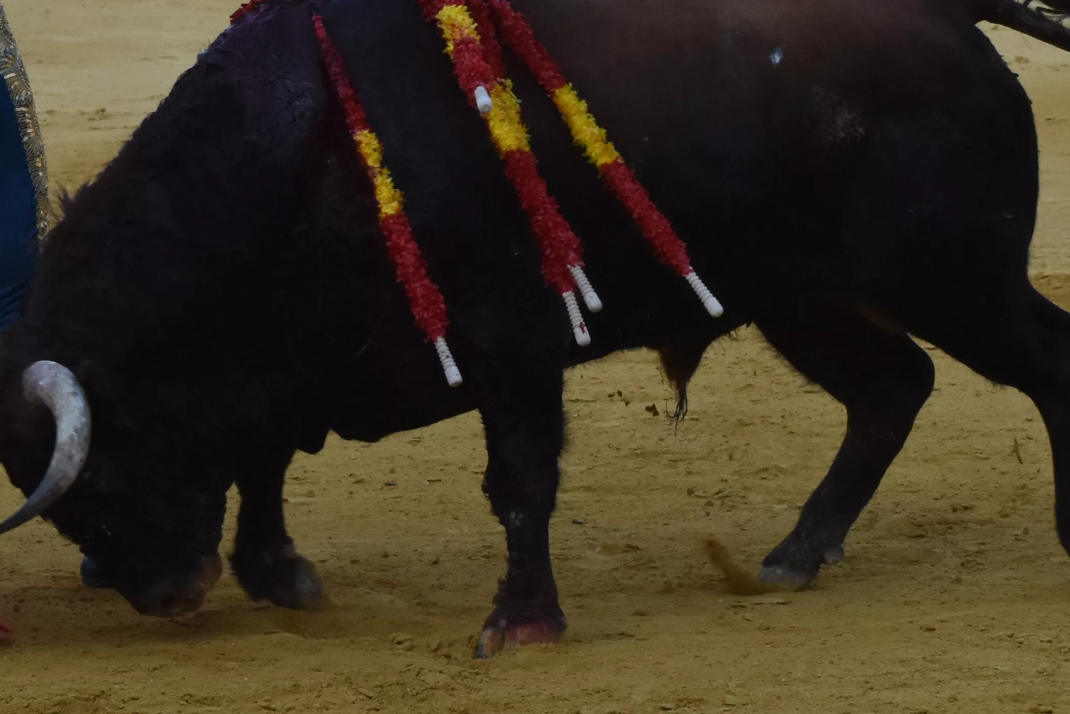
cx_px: -83
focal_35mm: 304
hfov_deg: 6.7
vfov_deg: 4.5
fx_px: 9036
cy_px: -24
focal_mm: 70
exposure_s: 1/1000
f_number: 8
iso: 800
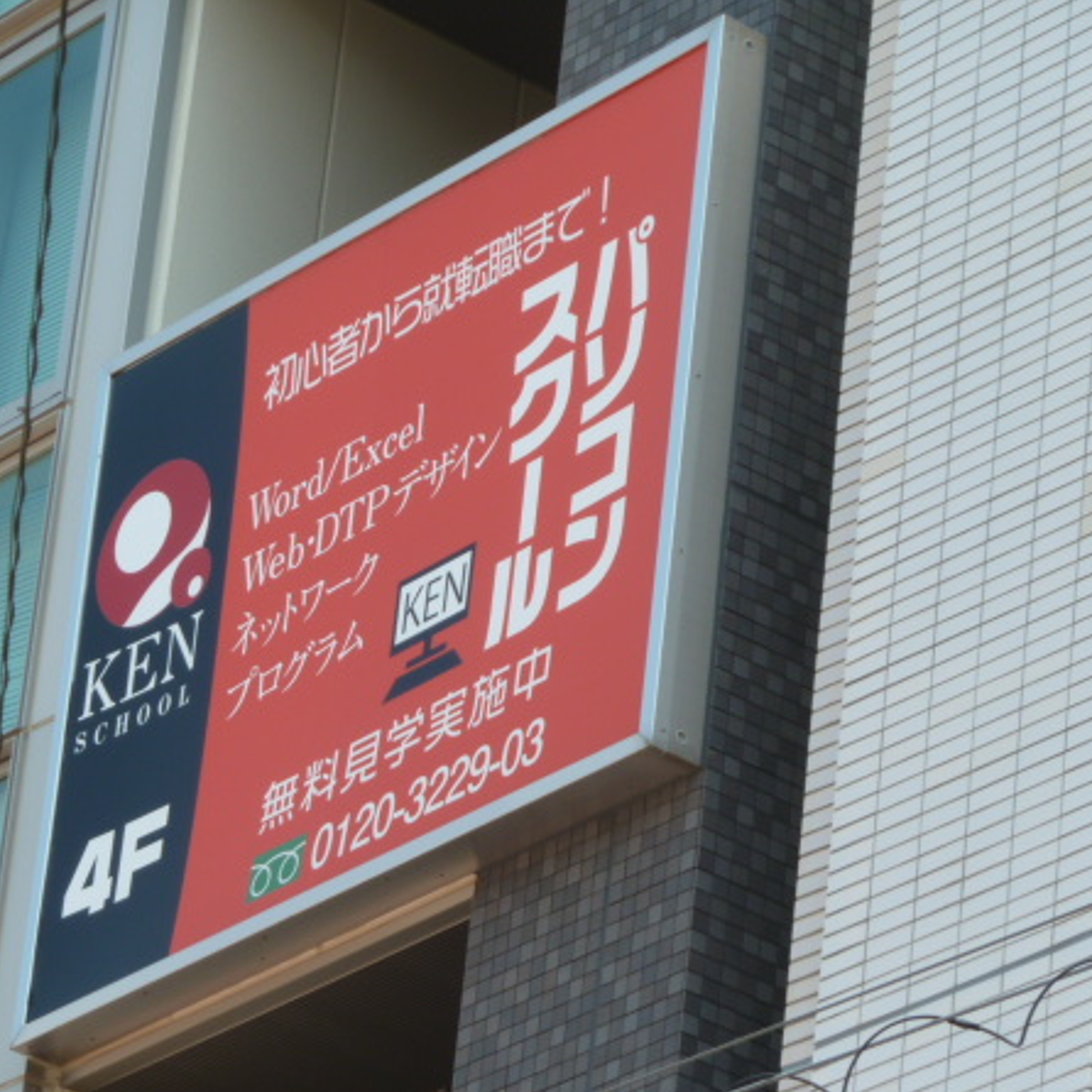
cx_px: 509
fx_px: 8244
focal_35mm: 231
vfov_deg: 7.6
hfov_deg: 7.6
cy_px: 580
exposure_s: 1/200
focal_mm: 29.9
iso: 80
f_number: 4.5
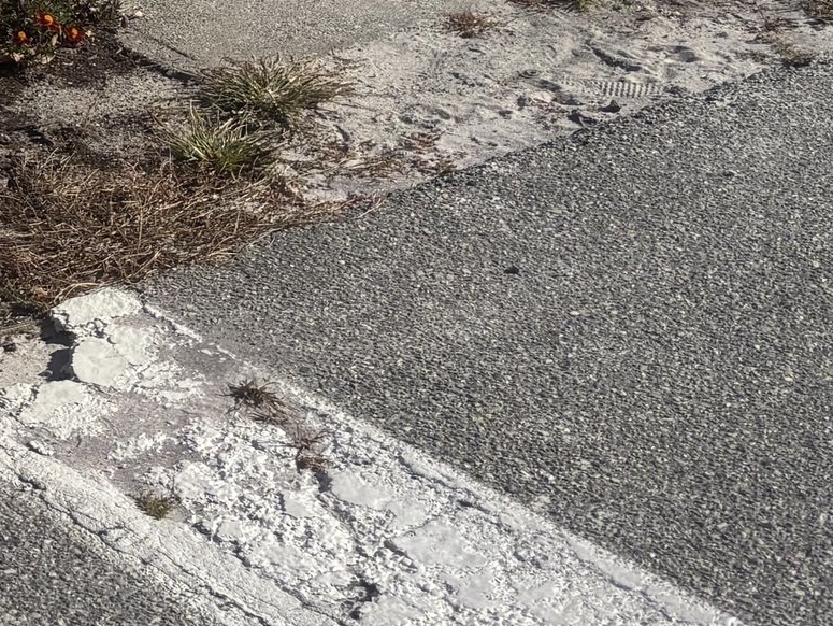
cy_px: -568
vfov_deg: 12.8
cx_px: -444
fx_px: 2480
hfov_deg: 17.1
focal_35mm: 103
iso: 50
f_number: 1.6
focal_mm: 5.96
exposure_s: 1/5076
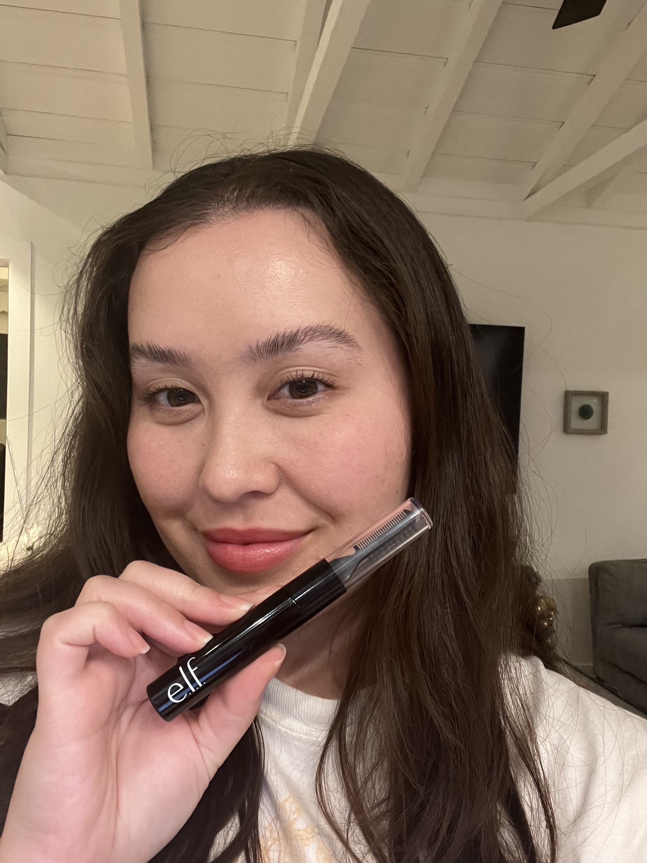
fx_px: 748
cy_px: 432
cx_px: 324
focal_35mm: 30
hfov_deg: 46.8
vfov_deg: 60.0
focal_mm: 2.71
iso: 320
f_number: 2.2
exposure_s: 1/40
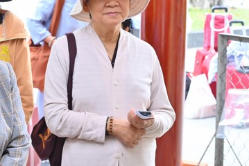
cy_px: 51
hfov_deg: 19.2
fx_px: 726
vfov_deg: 13.0
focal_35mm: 105
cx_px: 31
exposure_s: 1/50
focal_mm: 58
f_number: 7.1
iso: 1250
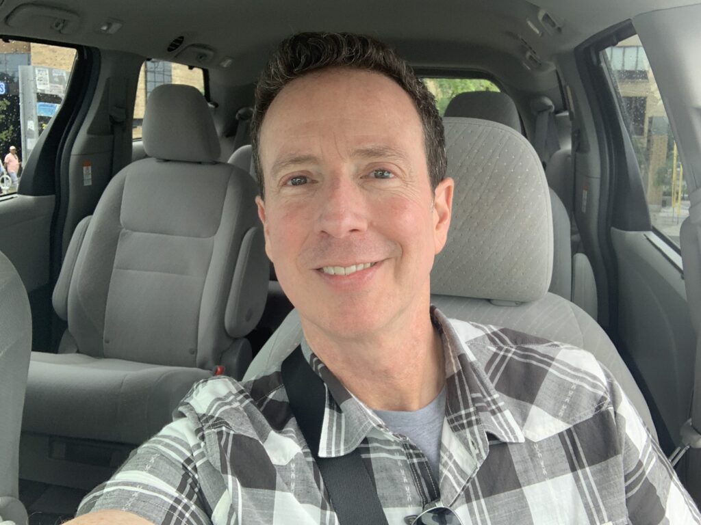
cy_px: 262
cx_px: 350
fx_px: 648
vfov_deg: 44.2
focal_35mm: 32
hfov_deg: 56.8
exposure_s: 1/121
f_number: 2.2
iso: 32
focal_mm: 2.87
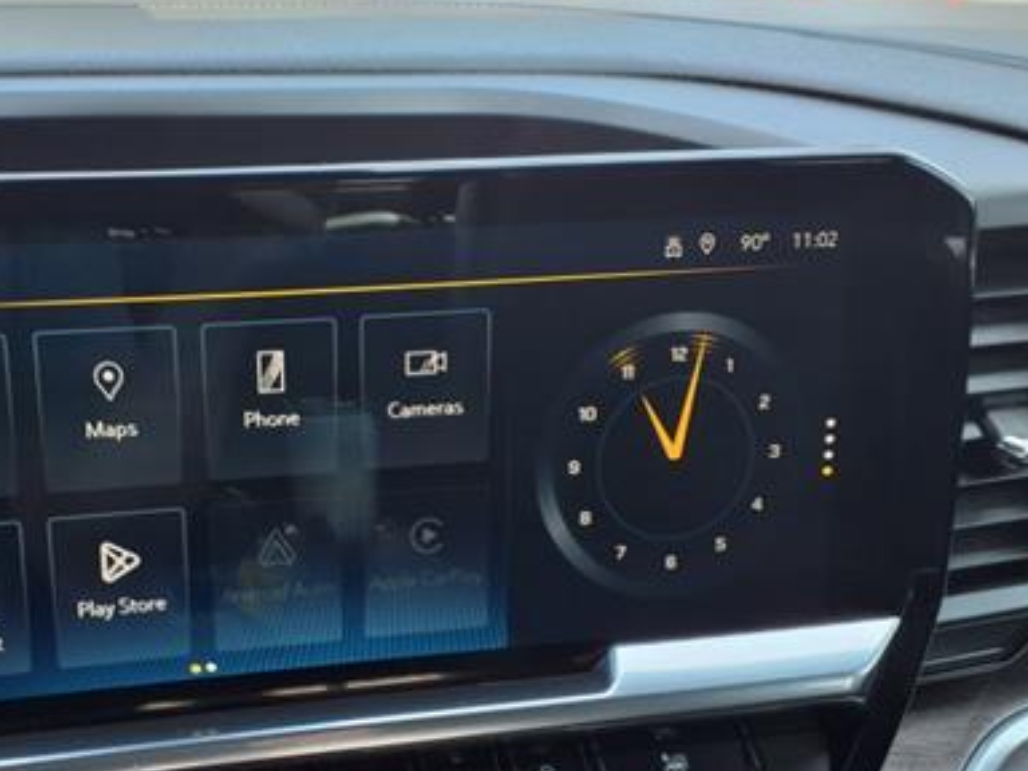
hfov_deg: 41.1
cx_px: 284
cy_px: 458
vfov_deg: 32.1
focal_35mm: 45
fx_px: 1336
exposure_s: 1/120
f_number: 1.9
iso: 40
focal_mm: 3.58
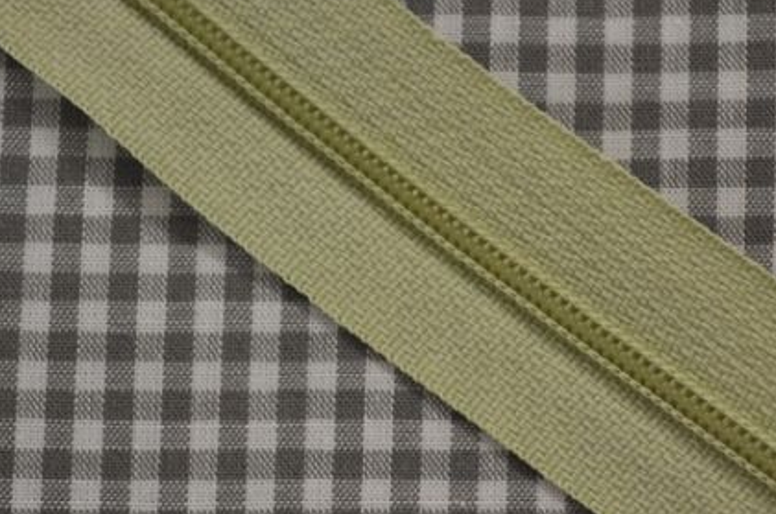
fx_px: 2453
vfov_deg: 12.0
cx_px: 442
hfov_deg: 18.0
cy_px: 312
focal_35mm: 114
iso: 560
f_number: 5.3
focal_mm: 40
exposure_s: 1/60
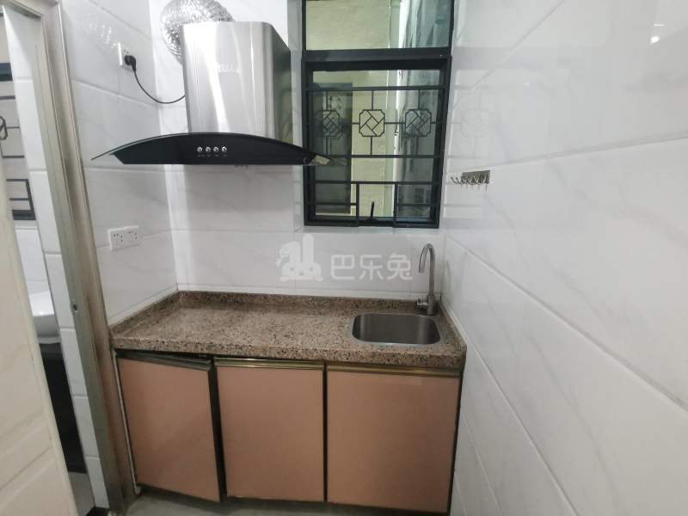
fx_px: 338
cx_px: 344
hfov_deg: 91.0
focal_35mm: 17
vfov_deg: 74.7
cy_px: 258
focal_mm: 2.23
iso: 400
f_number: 2.2
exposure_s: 1/33.3
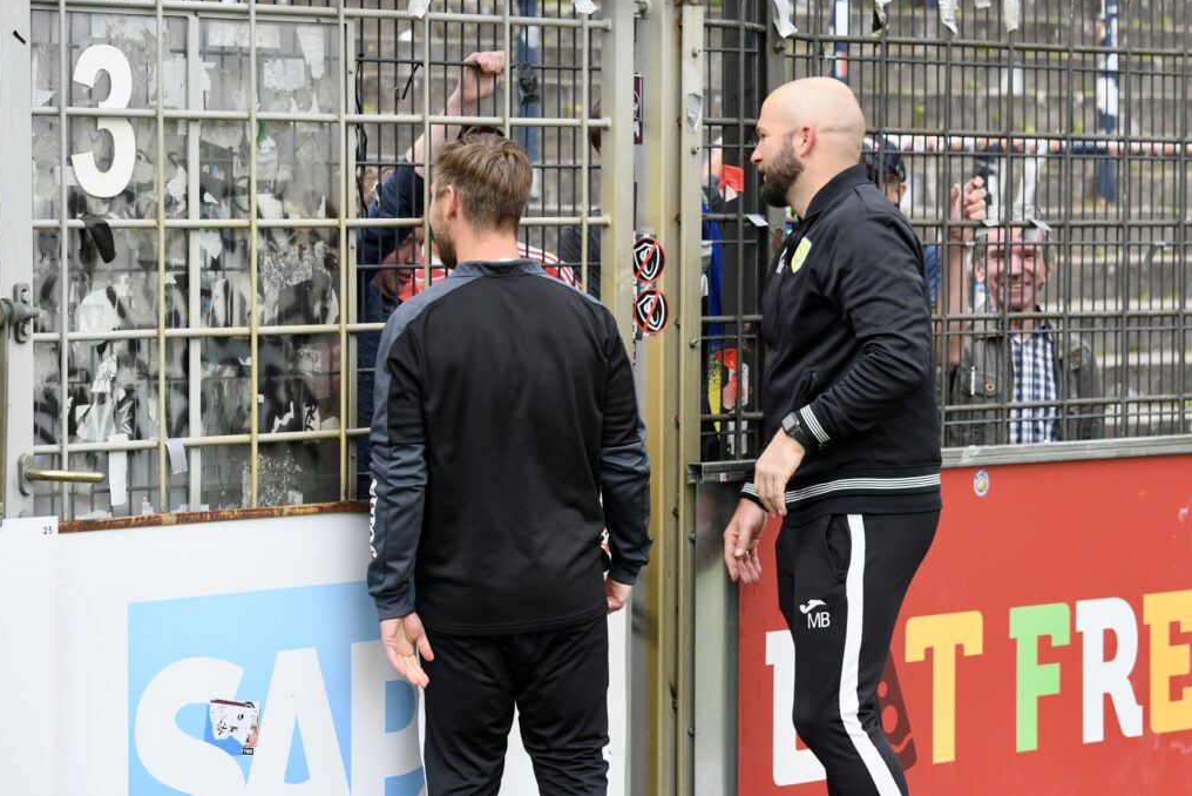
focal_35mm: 131
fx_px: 4339
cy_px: 396
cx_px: 594
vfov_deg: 10.5
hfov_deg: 15.6
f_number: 6.3
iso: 1250
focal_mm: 130
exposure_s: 1/2000
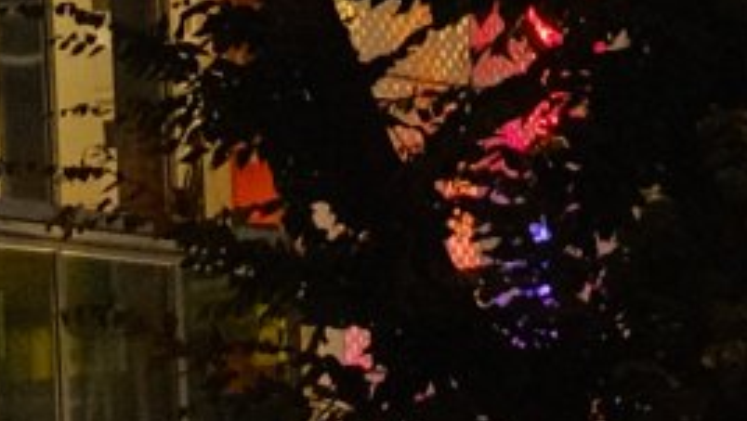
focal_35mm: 610
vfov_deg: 1.9
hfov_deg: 3.5
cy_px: -3019
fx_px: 12087
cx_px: -619
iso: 800
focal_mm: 33
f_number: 2.8
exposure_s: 1/140
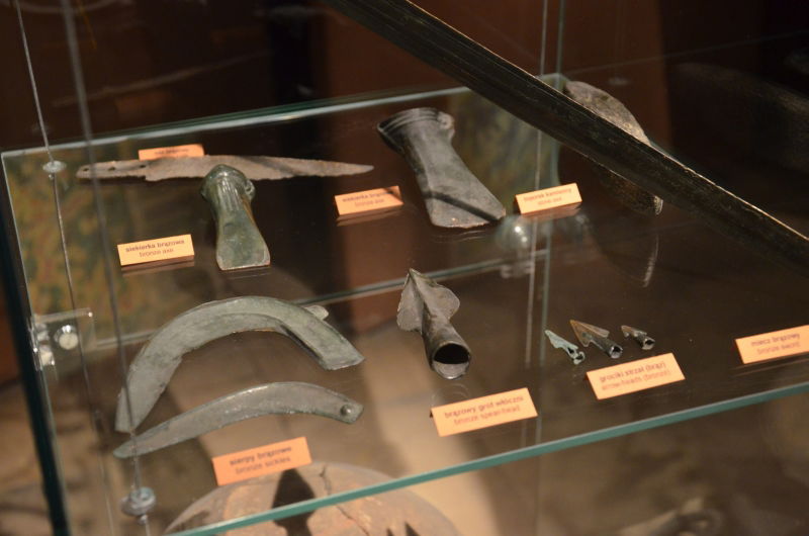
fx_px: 1278
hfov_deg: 35.1
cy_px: 268
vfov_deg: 23.7
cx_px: 404
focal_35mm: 57
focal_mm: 38
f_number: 4.5
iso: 2200
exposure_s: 1/30
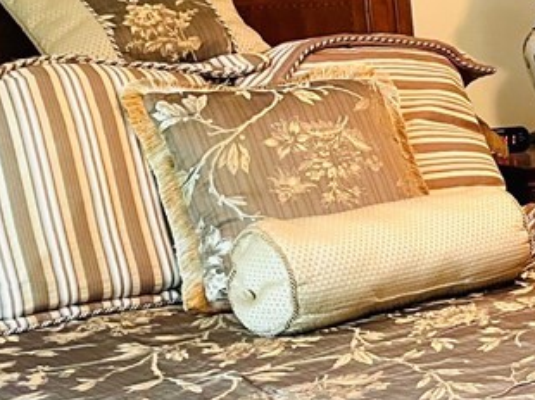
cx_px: 818
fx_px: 1328
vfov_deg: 17.1
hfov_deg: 19.6
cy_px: 245
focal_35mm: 86
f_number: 1.6
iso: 500
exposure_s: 1/40
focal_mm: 4.2
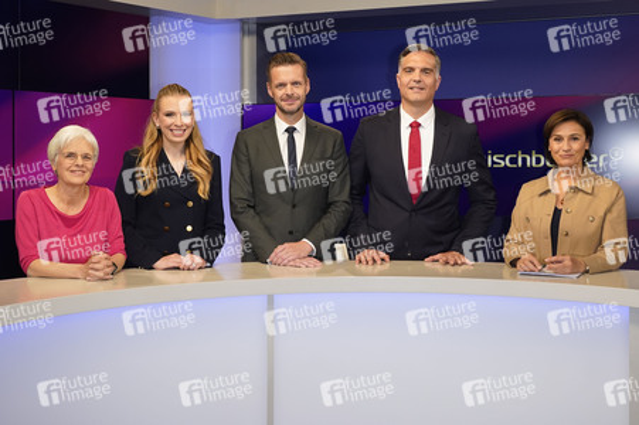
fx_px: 621
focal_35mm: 35
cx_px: 320
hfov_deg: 54.5
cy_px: 212
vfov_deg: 37.8
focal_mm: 35
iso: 2000
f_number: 5.6
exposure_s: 1/160
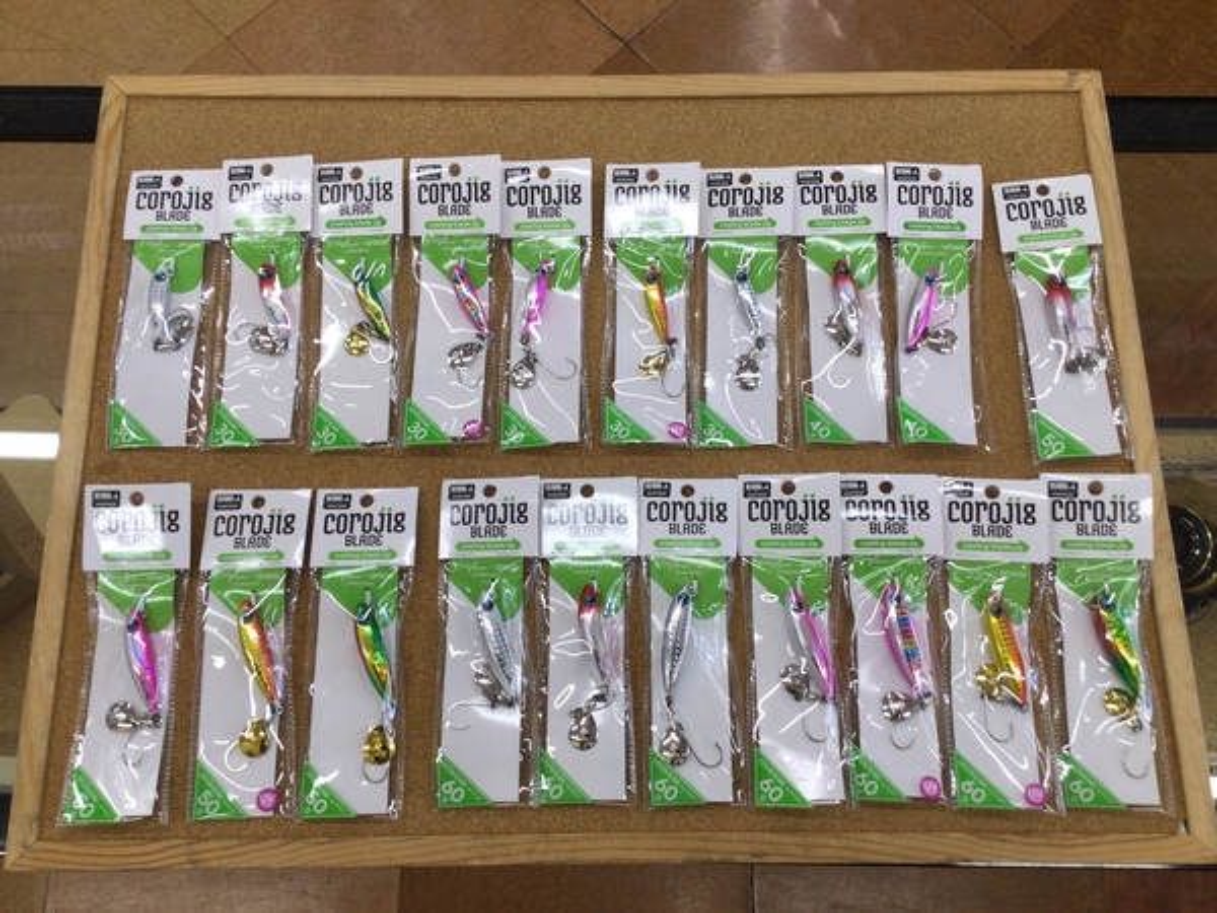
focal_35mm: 31
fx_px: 1090
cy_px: 456
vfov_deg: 45.4
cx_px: 608
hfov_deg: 58.4
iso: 32
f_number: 2.4
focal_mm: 3.3
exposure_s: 1/60
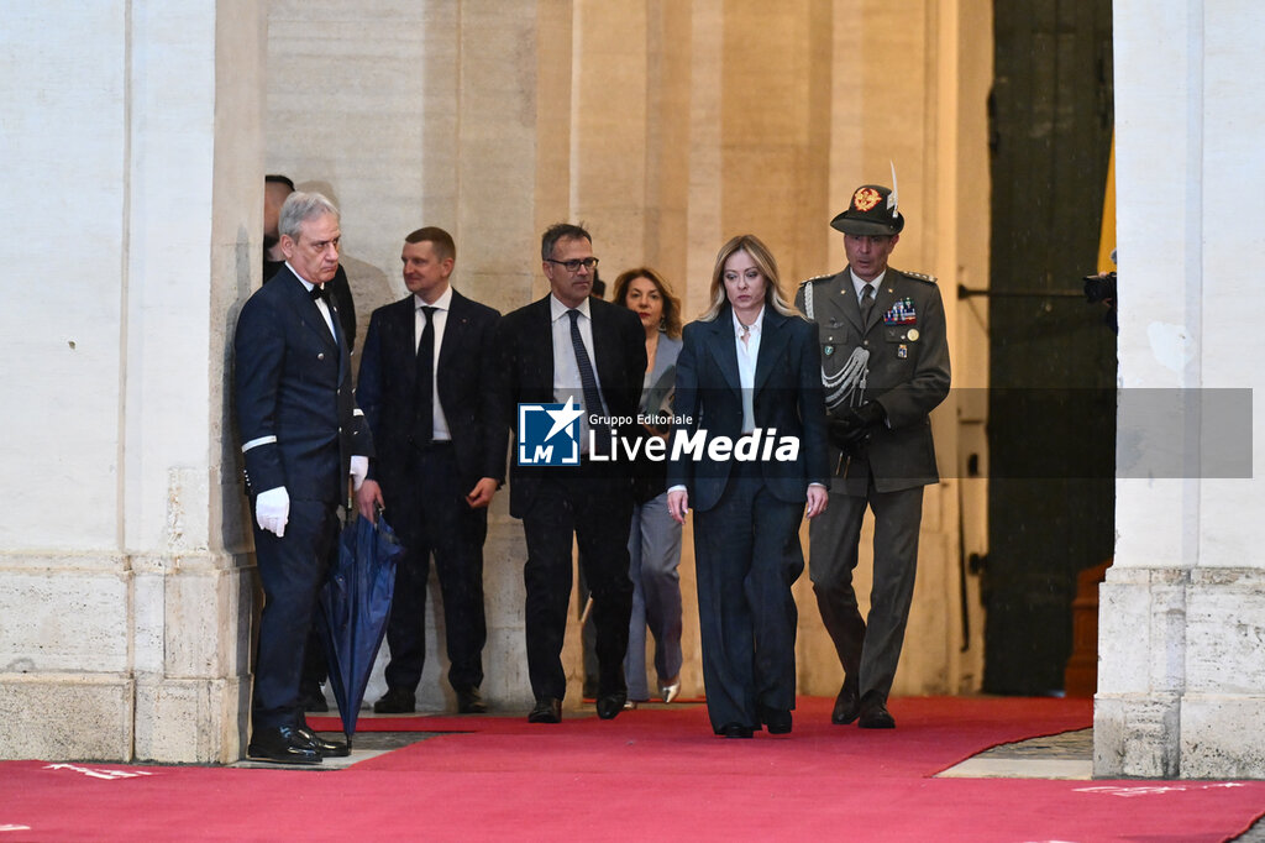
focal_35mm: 200
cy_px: 422
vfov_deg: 6.9
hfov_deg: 10.3
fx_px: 7025
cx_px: 632
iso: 3200
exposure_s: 1/500
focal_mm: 200
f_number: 3.2
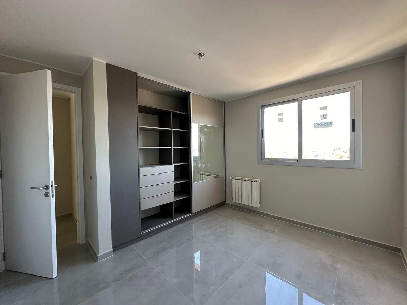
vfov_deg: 85.7
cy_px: 152
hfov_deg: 102.1
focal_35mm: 14
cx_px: 204
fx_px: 165
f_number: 2.2
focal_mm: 2.22
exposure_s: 1/100
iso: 200
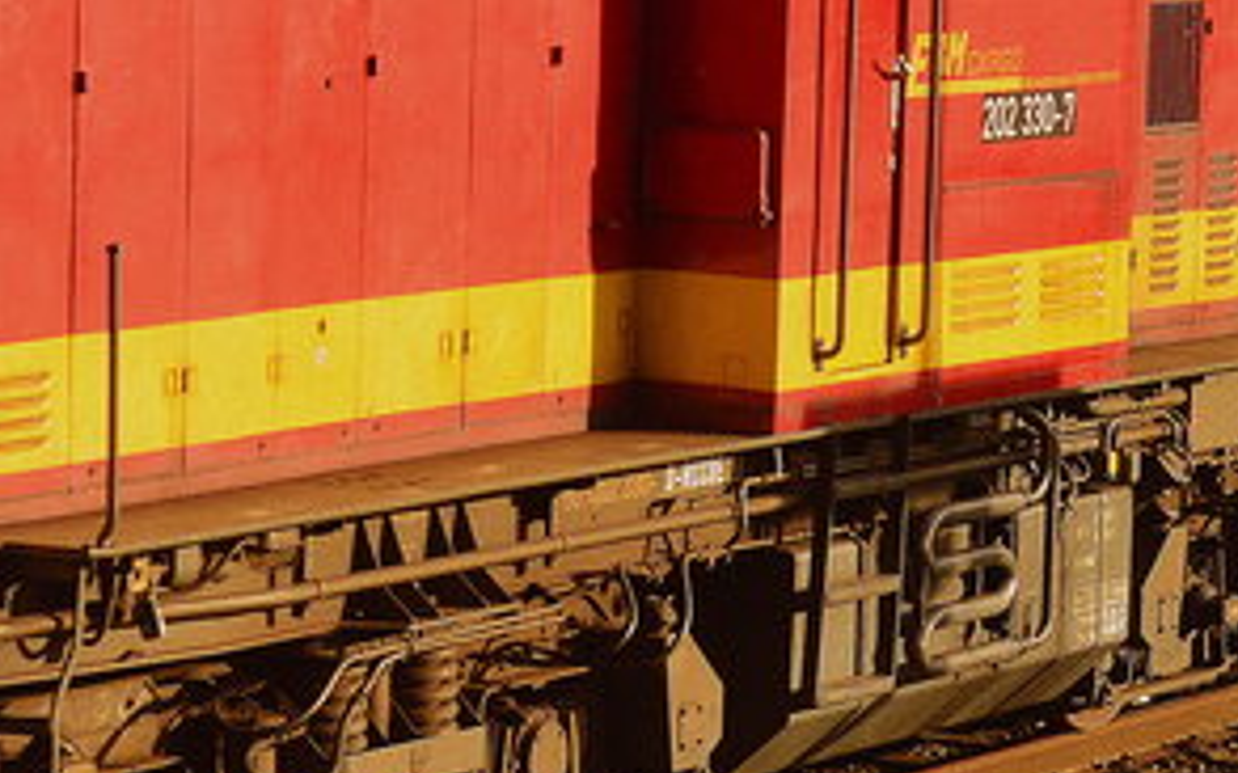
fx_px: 5903
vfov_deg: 7.5
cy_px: 188
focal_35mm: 175
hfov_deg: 11.9
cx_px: 165
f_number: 8
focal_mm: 28
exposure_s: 1/640
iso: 400
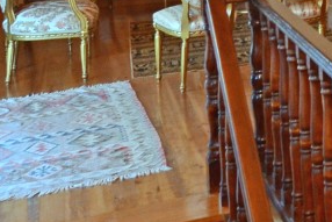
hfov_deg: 17.2
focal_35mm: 94
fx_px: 866
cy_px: -170
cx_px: 622
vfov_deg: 13.2
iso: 500
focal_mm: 11
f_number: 2.8
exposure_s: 1/50
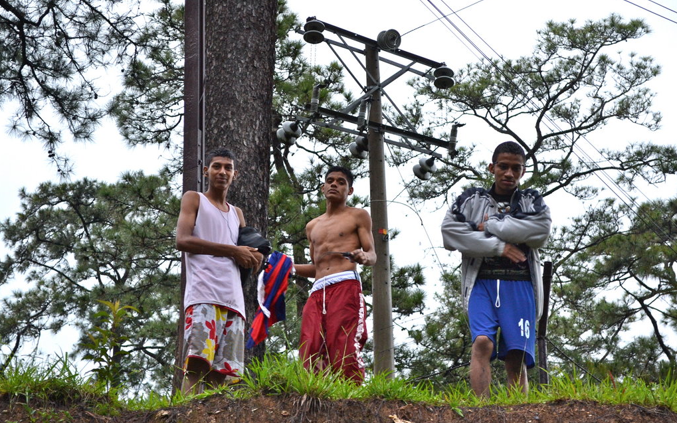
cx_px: 339
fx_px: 1559
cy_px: 222
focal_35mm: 85
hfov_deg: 24.5
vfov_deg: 15.5
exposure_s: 1/60
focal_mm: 55
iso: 720
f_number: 5.6
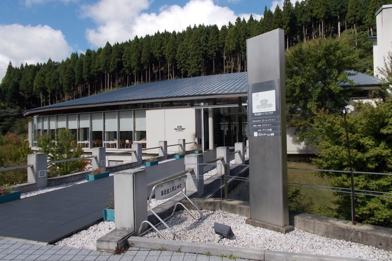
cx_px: 191
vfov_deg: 46.4
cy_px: 135
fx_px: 305
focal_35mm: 28
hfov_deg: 65.5
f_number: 8
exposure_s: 1/160
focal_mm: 4.6
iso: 80
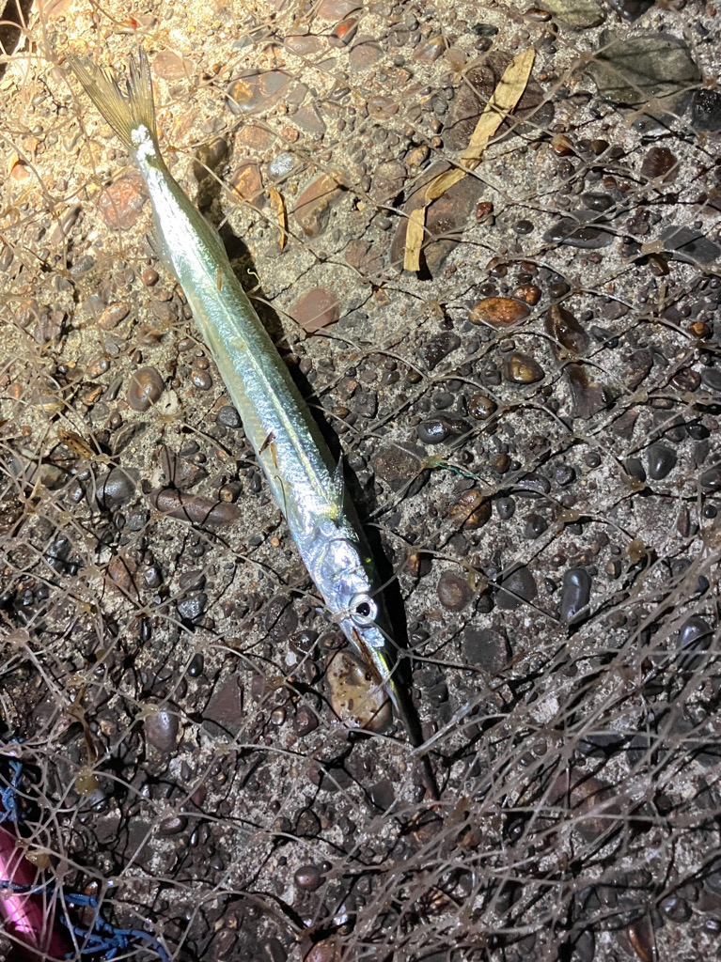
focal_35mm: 28
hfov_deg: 49.7
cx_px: 360
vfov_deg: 63.5
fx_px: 778
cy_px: 481
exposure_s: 1/60
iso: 320
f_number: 1.8
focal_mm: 3.99
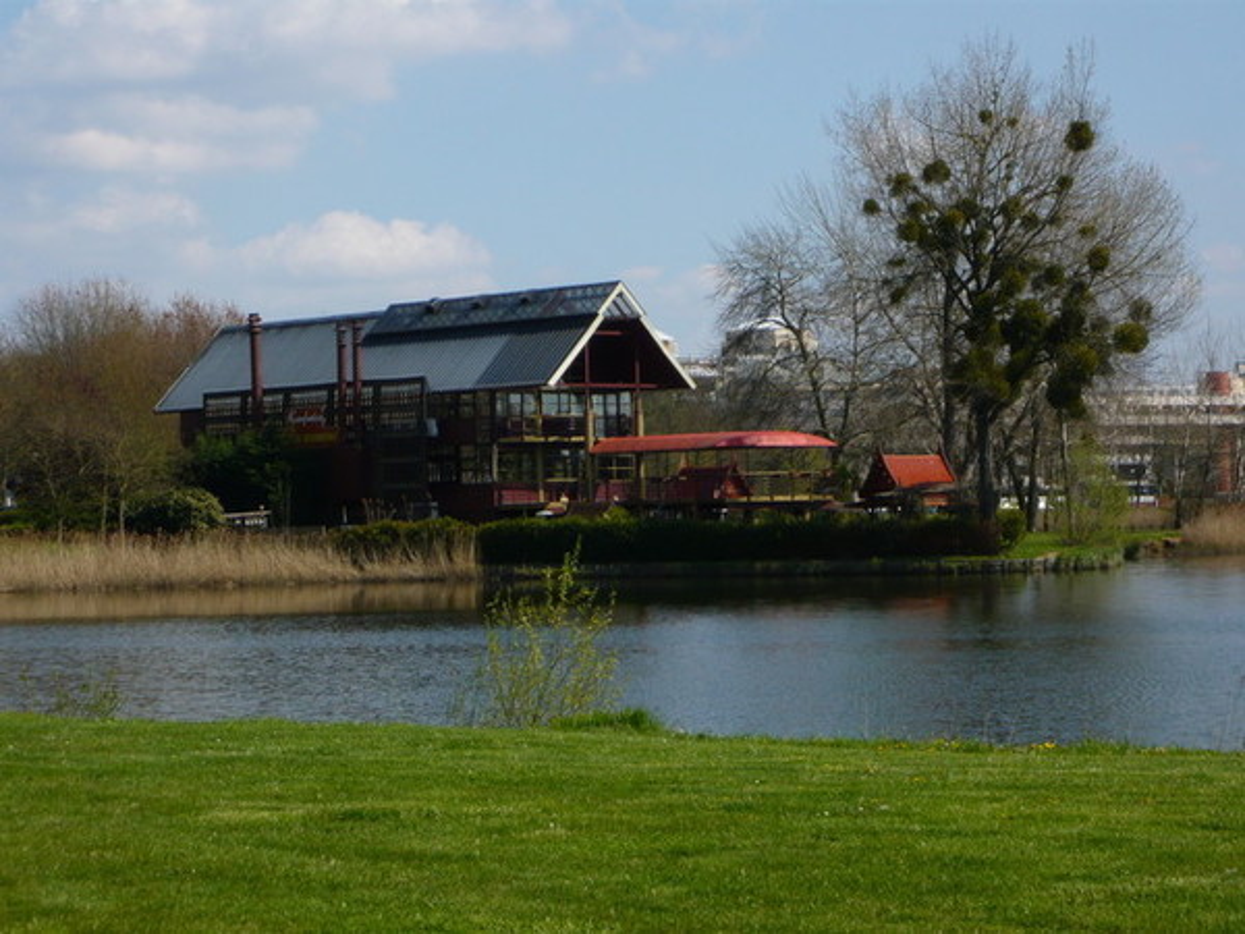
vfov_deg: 14.8
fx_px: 3597
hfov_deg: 19.6
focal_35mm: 100
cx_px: 622
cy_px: 467
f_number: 5.6
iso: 100
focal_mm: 16.4
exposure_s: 1/640
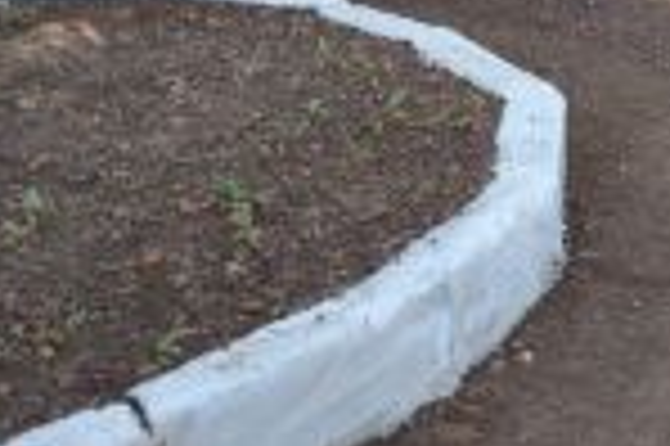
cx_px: 1228
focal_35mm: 127
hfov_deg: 14.2
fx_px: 2361
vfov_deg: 10.0
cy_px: -437
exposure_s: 1/125
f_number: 5.6
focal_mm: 21
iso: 200
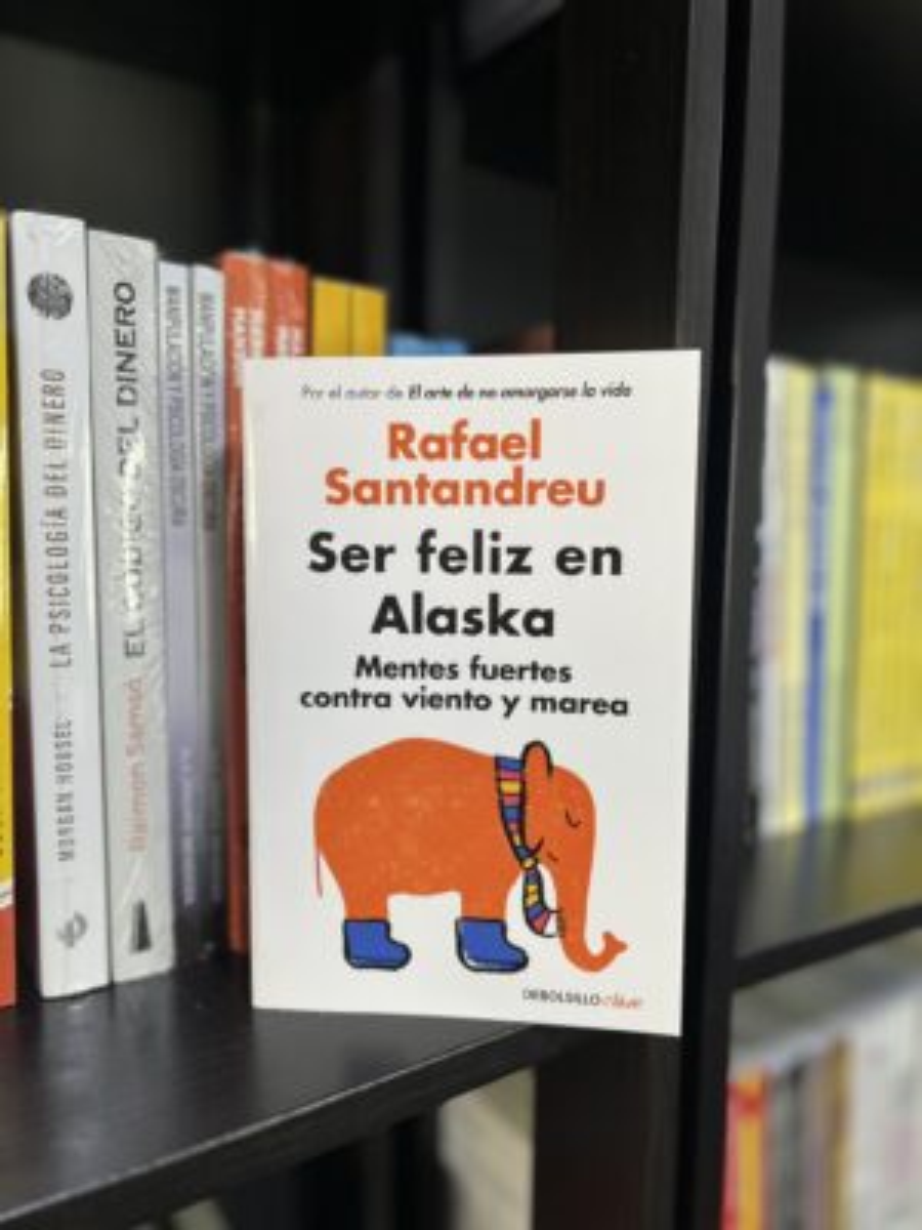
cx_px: 461
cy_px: 615
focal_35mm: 26
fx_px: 923
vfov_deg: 67.3
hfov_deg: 53.1
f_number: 1.5
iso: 125
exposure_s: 1/60
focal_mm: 5.7
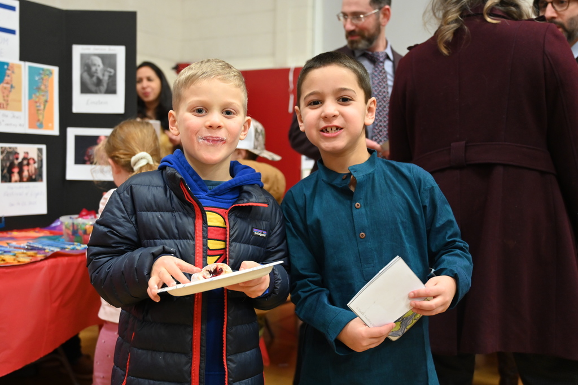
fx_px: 626
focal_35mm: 39
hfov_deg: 49.6
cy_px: 192
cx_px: 289
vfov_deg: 34.2
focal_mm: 39
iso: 3200
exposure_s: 1/100
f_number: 4
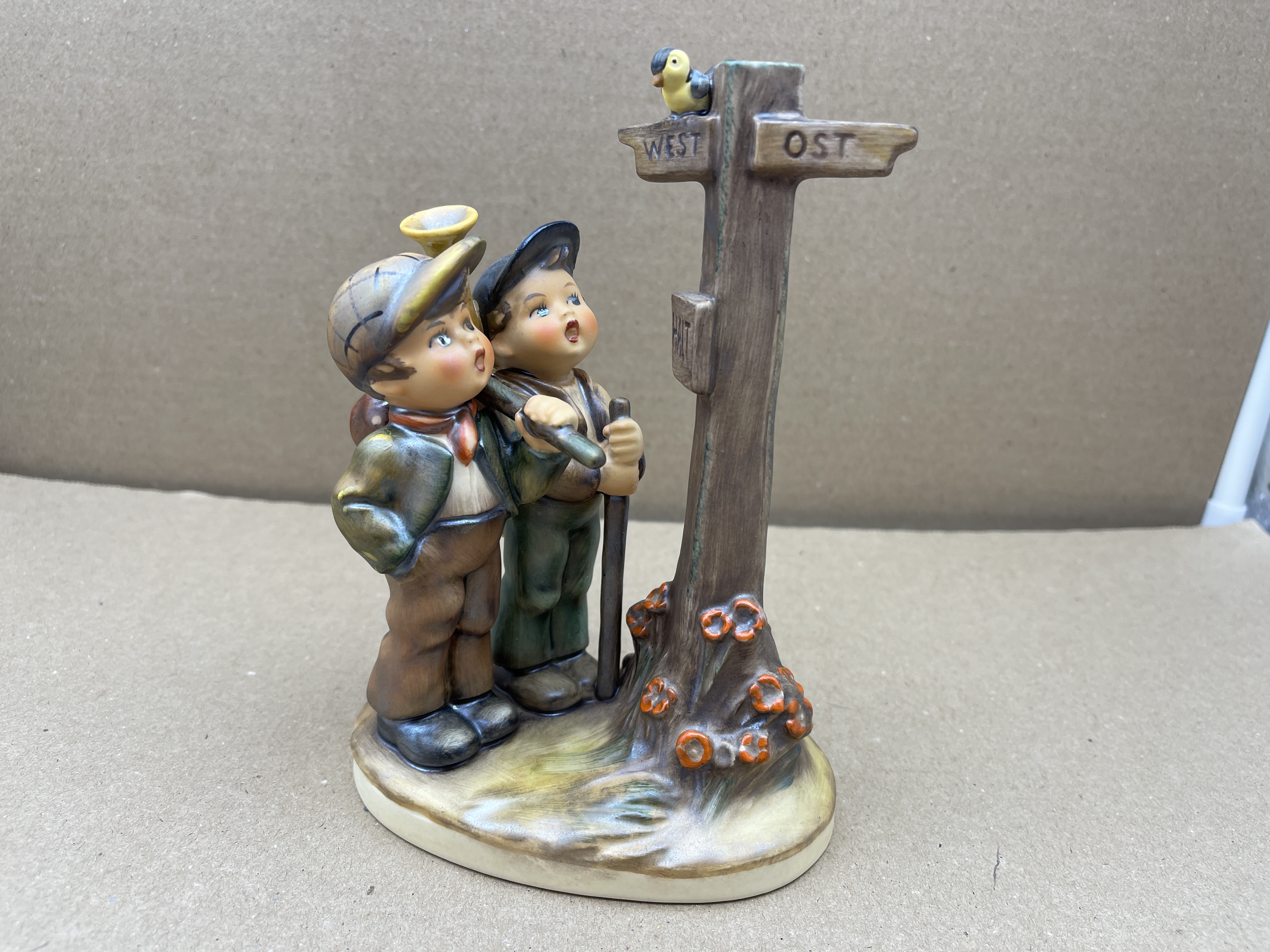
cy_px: 476
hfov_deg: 67.3
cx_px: 635
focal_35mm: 26
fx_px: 954
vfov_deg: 53.1
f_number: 1.6
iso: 40
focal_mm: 5.1
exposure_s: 1/100
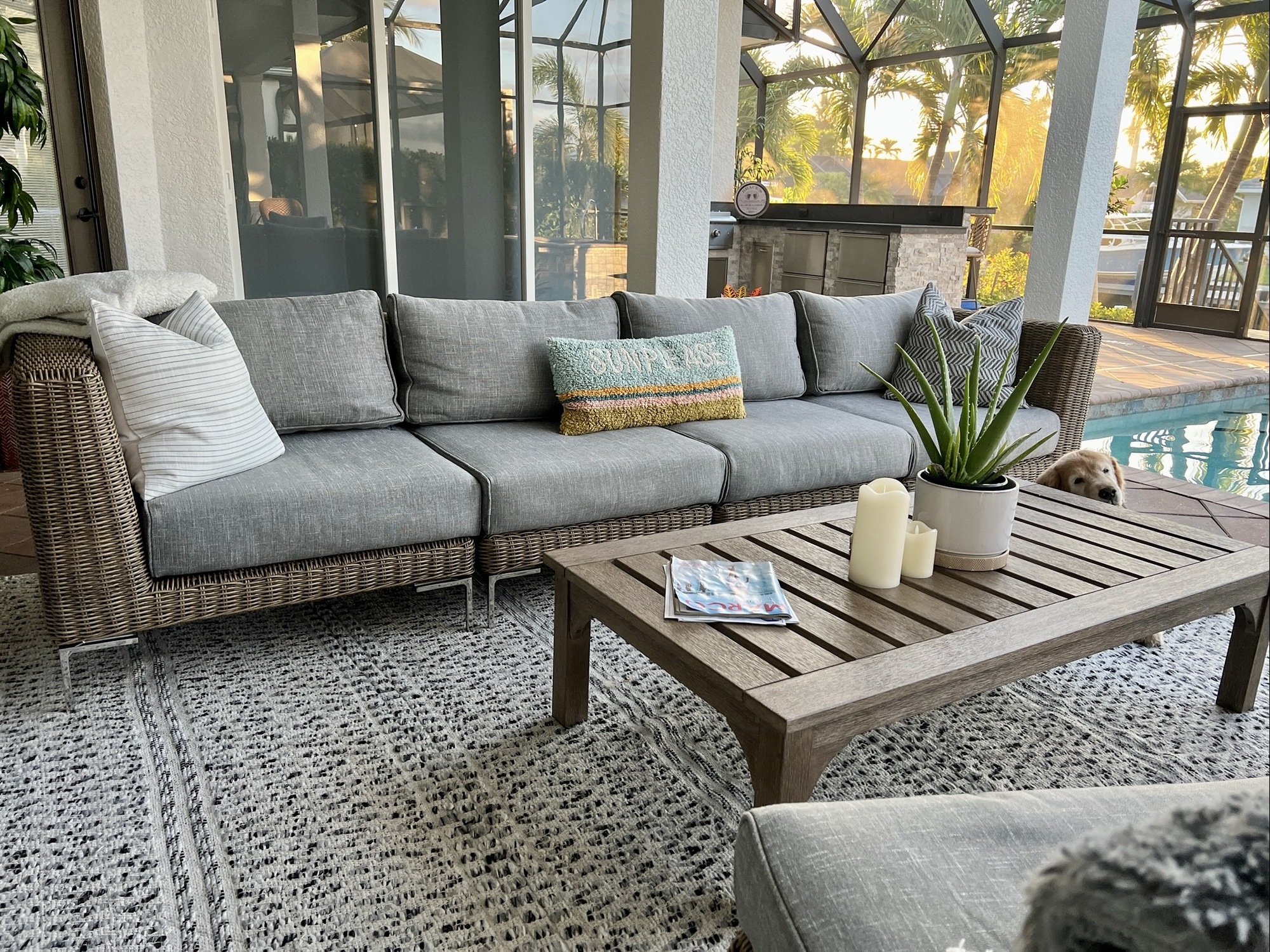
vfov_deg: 53.0
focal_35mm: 26
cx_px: 635
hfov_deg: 67.3
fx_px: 954
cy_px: 476
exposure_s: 1/121
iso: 125
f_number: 1.5
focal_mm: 5.7
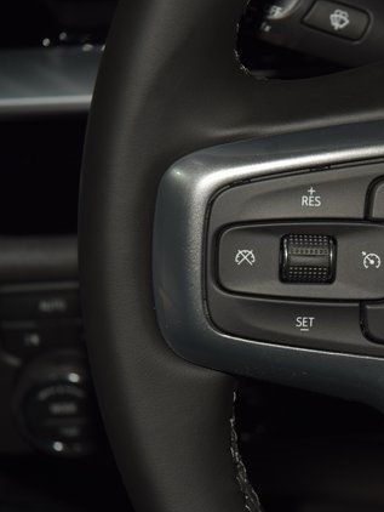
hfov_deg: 9.7
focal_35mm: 153
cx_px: 368
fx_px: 2261
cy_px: 258
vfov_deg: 12.9
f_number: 8
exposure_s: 1/125
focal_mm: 70
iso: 100
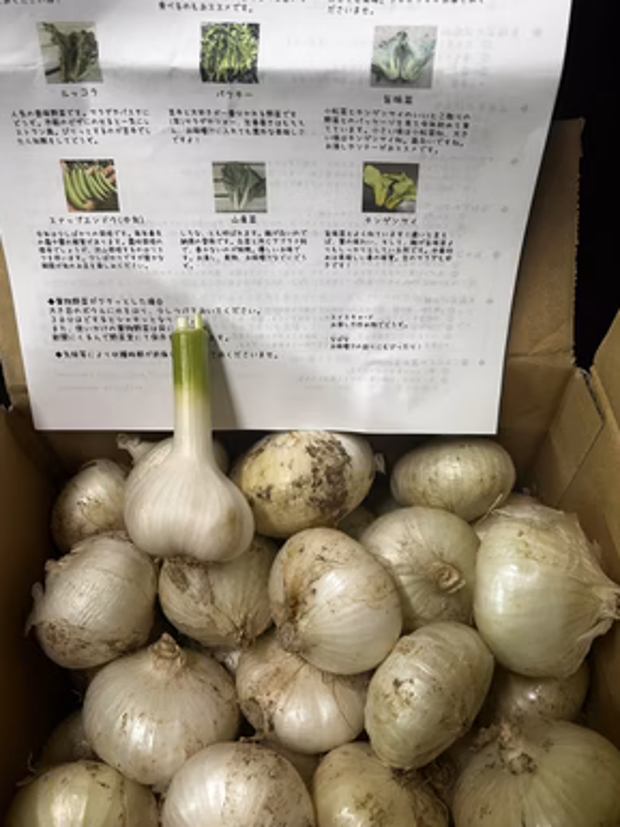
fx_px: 644
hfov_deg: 51.4
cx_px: 300
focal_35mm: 27
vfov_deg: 65.3
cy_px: 419
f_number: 1.5
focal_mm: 5.7
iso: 125
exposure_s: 1/100
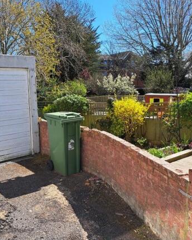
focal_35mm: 32
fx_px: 228
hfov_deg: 45.1
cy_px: 121
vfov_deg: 55.7
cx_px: 64
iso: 50
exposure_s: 1/732
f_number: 1.8
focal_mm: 5.23
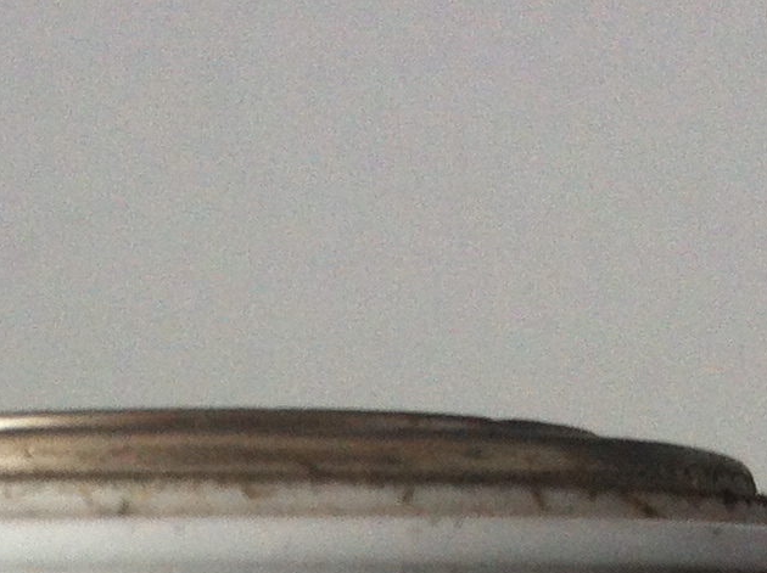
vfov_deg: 9.6
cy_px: 1156
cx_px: 54
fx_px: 3187
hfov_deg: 13.6
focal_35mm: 144
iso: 125
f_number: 2.8
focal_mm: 3.85
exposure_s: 1/15
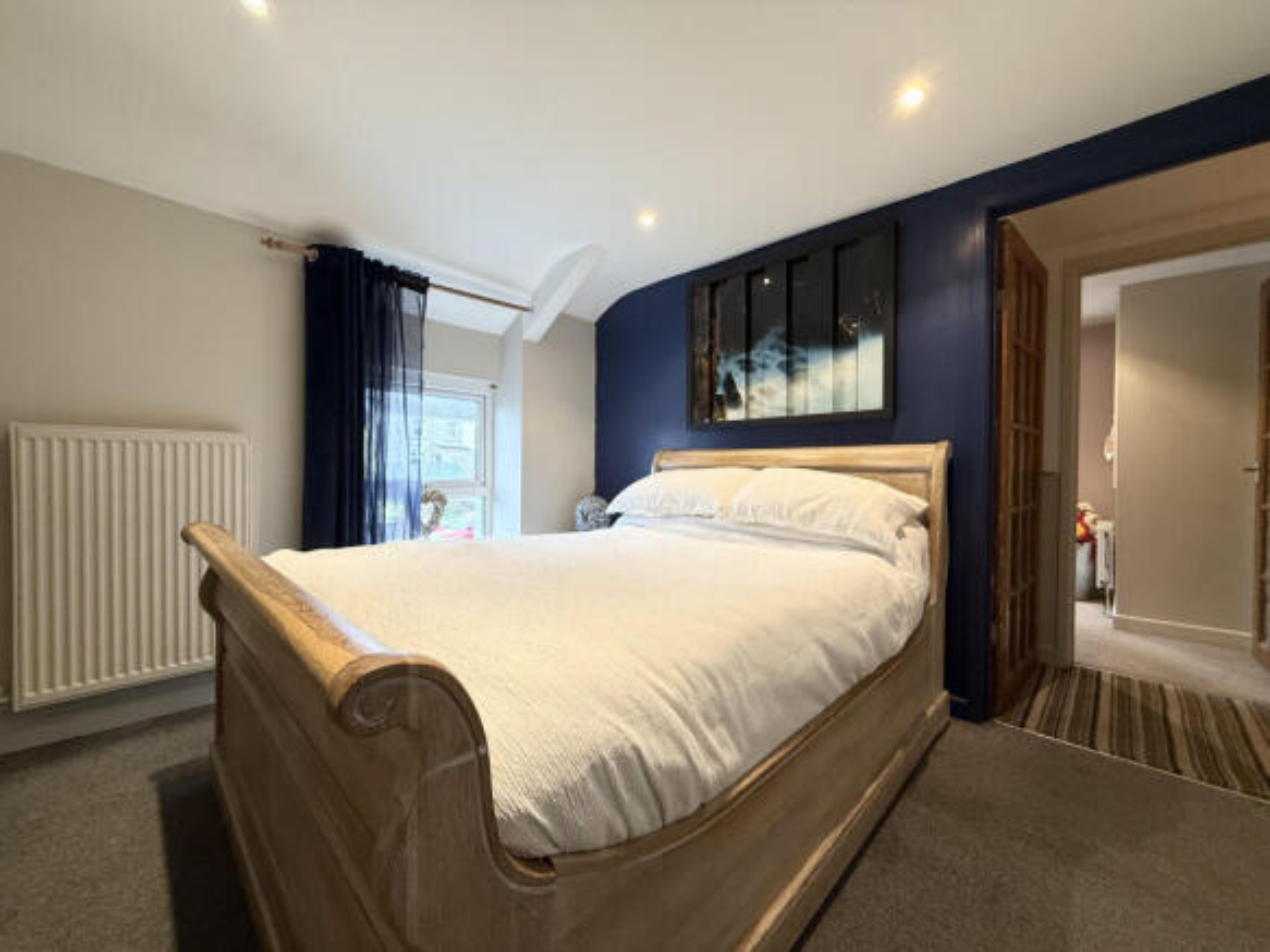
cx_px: 635
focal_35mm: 14
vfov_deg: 85.7
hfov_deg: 102.1
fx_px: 514
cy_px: 476
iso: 160
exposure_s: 1/100
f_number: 2.2
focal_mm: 2.22
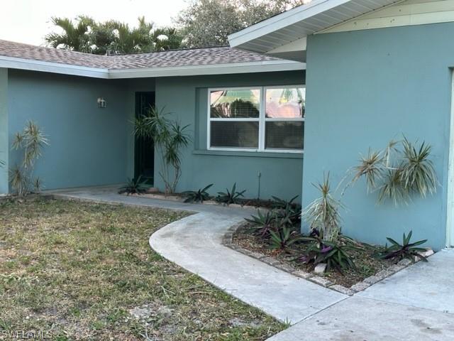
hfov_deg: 39.7
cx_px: 227
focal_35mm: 48
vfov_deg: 30.3
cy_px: 170
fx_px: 630
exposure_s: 1/192
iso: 64
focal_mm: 6.86
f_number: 1.78
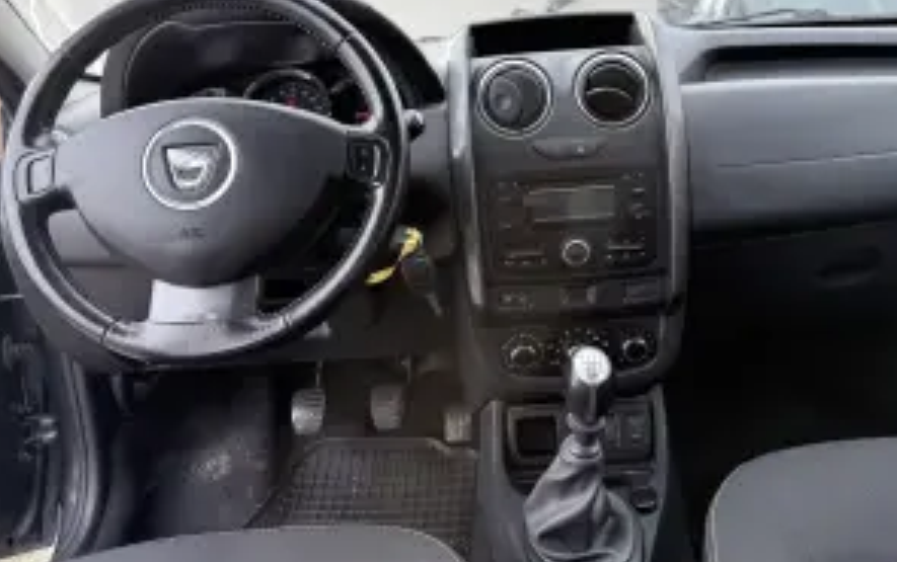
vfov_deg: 40.4
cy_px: 216
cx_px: 511
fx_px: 759
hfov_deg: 60.9
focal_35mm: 31
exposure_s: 1/360
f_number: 1.78
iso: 100
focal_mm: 6.76
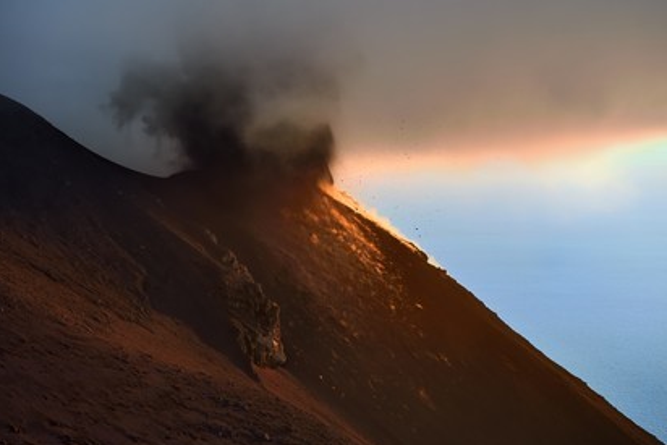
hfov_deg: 38.9
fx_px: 945
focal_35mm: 51
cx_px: 335
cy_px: 225
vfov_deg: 26.5
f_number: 4
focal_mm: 50
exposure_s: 1/200
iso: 400
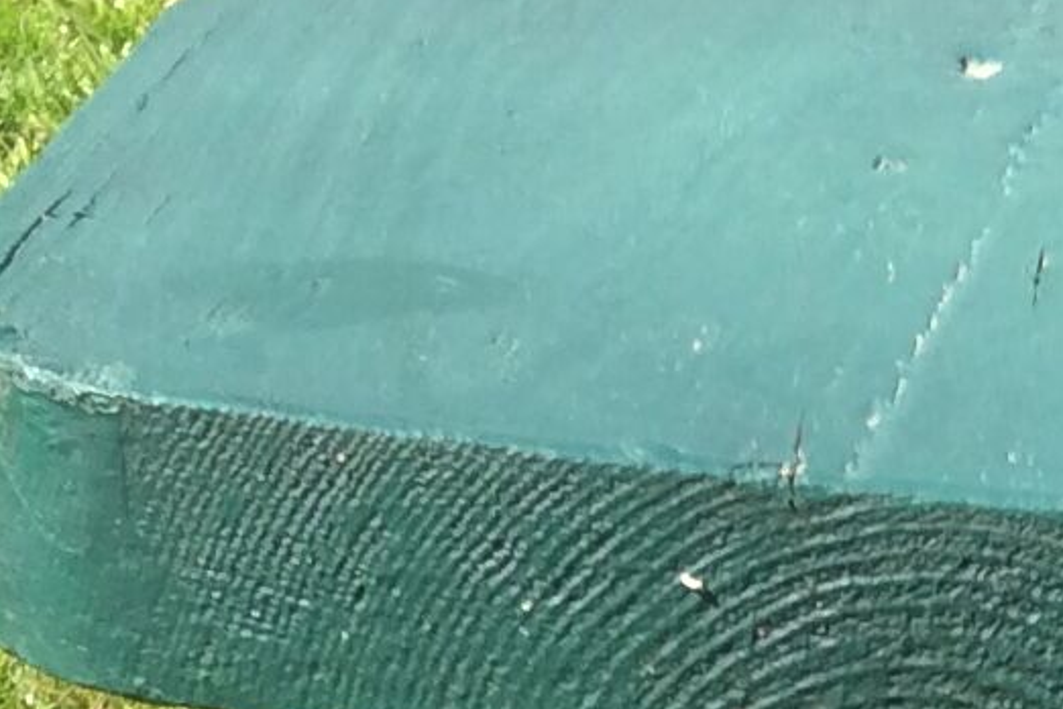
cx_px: 810
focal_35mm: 165
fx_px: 4872
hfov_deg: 12.4
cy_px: 1463
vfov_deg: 7.9
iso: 32
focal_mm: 3.3
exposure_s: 1/450
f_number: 2.4
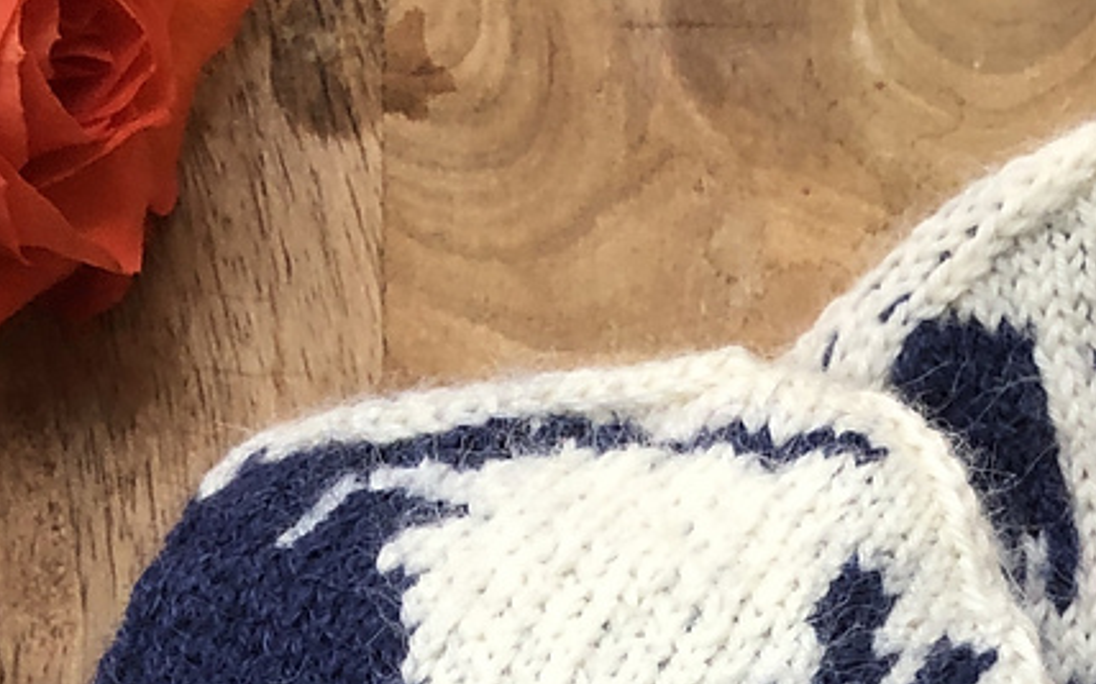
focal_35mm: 111
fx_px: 3314
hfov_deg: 18.7
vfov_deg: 10.8
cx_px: 709
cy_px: 1371
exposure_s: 1/30
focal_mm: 4
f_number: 1.8
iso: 25
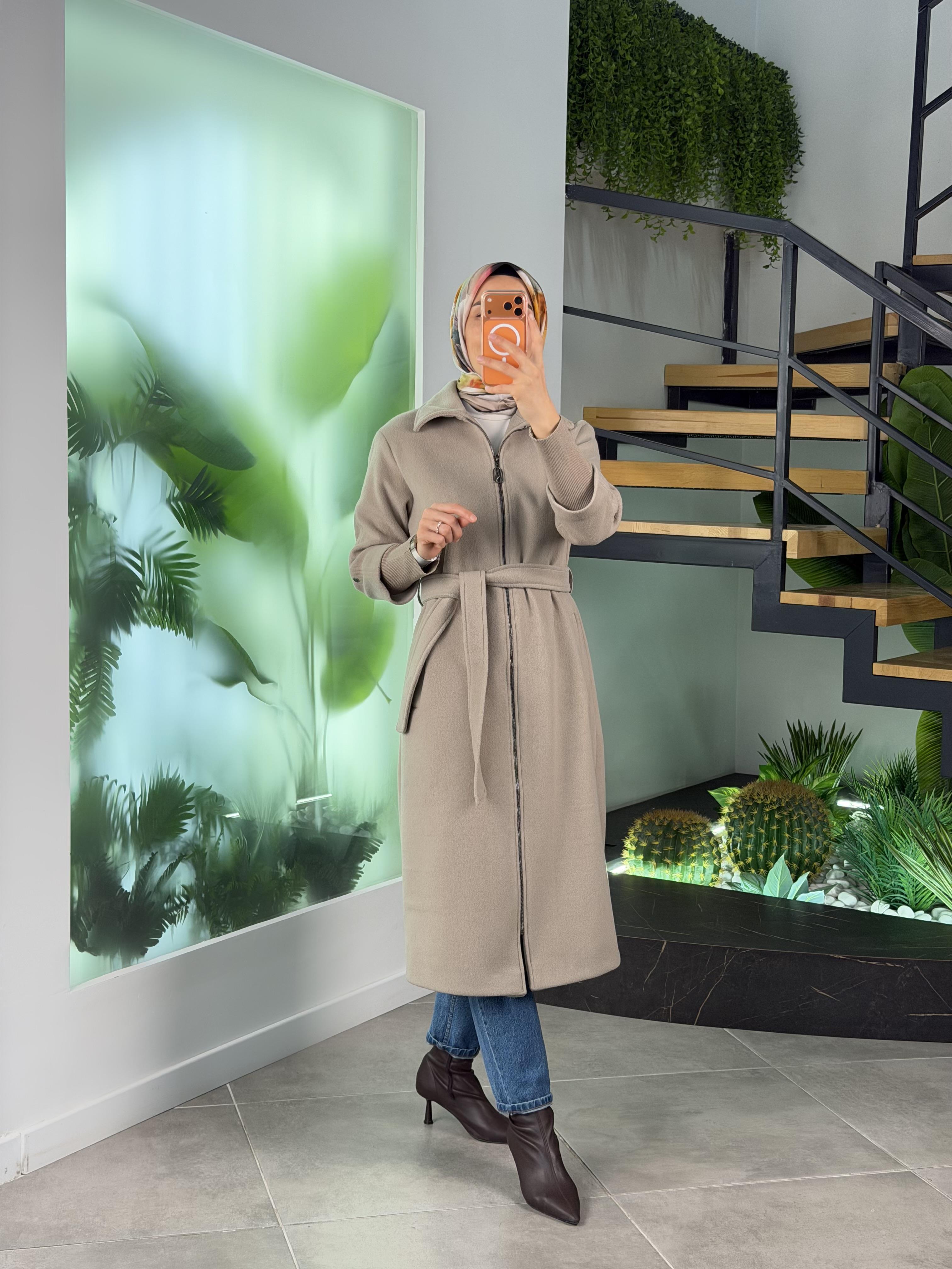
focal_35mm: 48
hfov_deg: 30.3
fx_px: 1760
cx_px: 476
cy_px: 634
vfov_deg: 39.7
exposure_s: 1/167
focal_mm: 6.76
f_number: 1.78
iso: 100
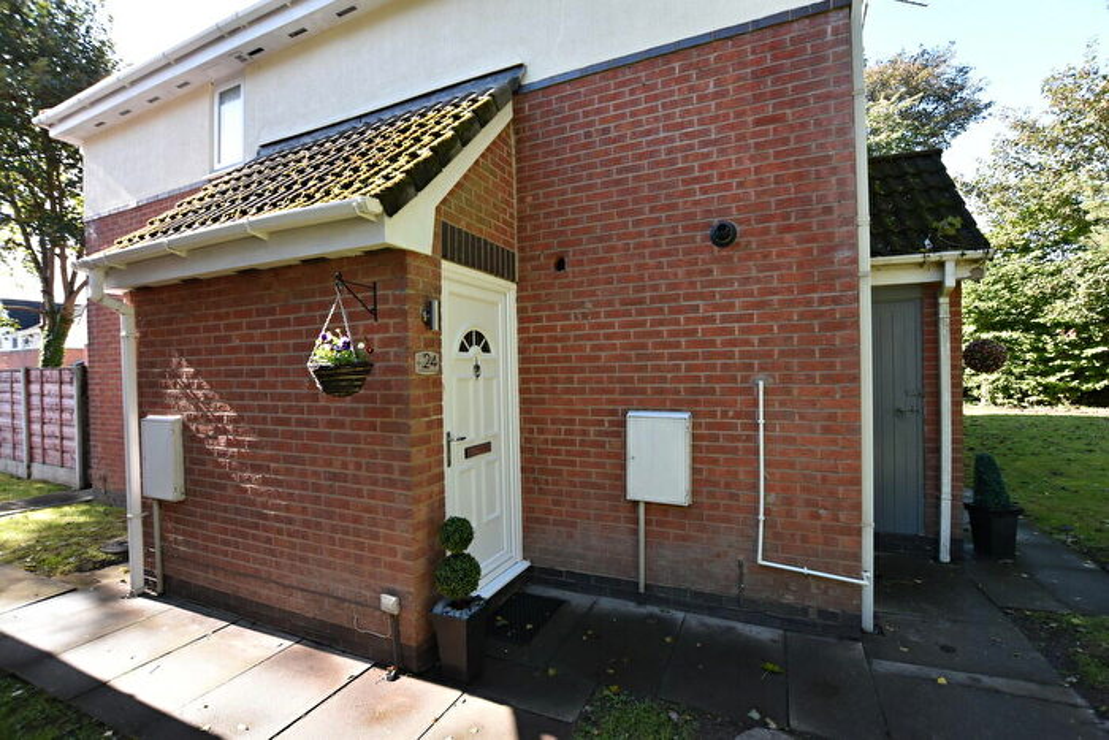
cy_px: 370
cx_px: 554
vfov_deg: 77.4
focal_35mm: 15
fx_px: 462
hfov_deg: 100.4
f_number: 5
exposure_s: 1/250
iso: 400
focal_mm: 10
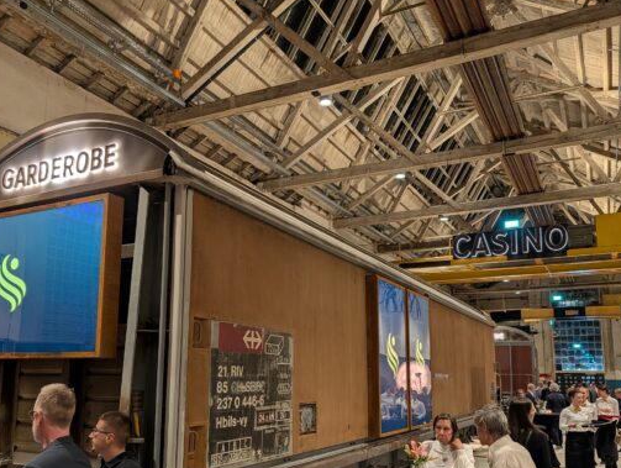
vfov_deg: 45.2
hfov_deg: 58.2
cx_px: 289
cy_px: 290
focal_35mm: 31
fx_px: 557
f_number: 1.68
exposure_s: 1/54.9
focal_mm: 6.9
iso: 299
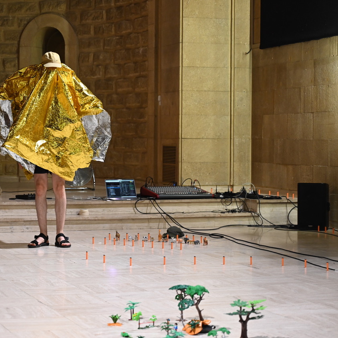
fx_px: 994
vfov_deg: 19.3
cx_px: 116
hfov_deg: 19.2
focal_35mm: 90
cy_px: 169
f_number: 4
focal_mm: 70
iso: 2500
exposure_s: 1/80
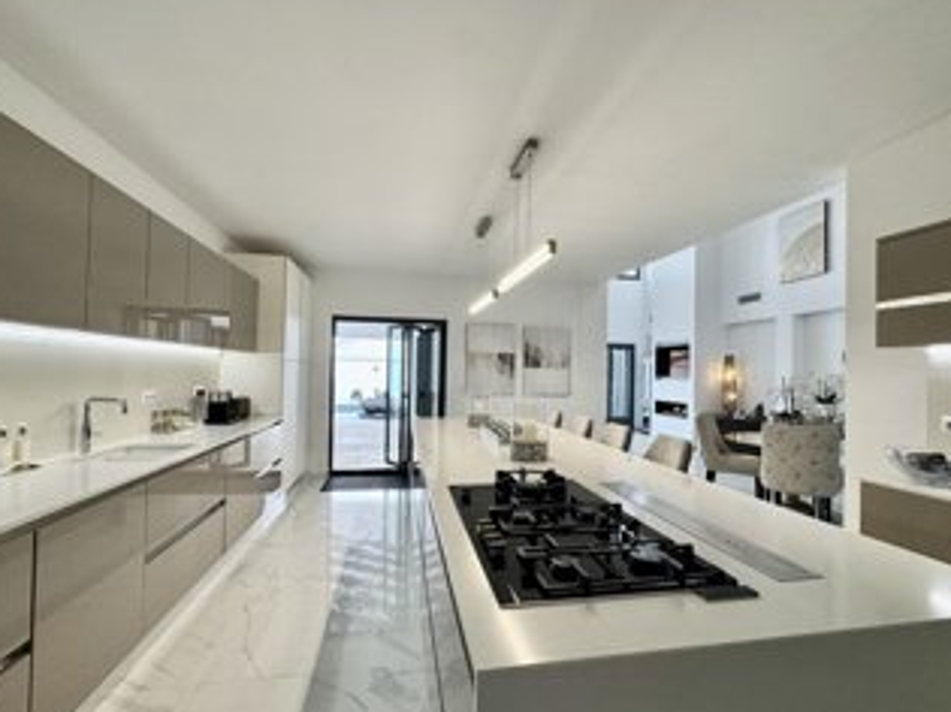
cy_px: 368
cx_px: 477
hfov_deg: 94.5
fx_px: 439
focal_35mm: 16
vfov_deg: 78.0
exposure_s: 1/100
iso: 100
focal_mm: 2.22
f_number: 2.2
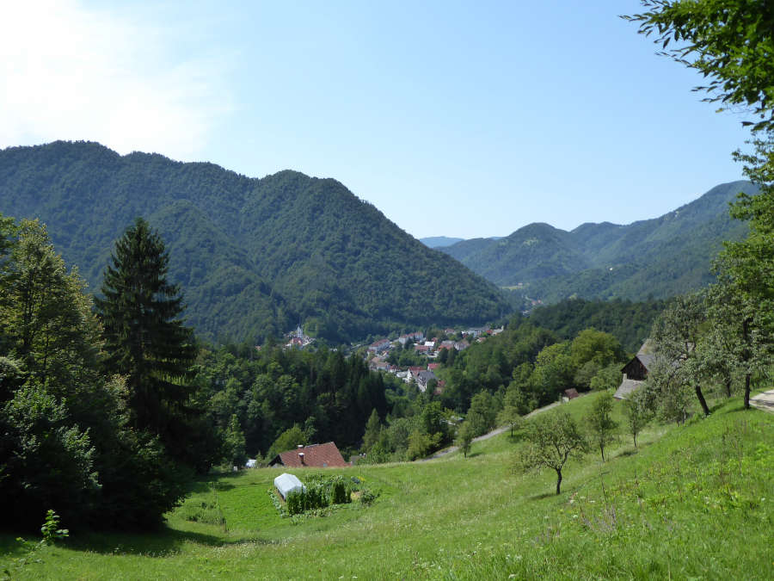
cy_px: 290
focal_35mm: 24
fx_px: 537
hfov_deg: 71.6
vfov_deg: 56.8
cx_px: 387
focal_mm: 4.3
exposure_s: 1/640
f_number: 3.3
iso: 125
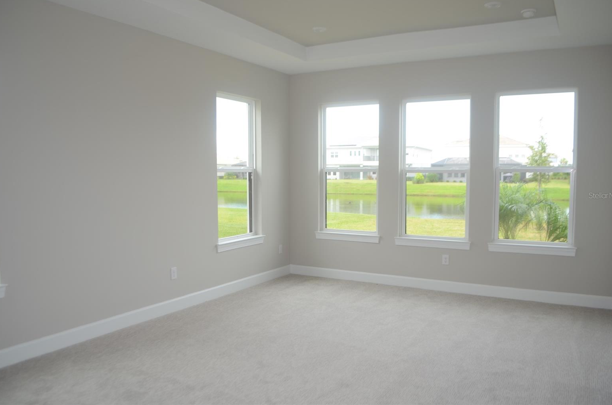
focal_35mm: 28
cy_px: 195
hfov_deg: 65.6
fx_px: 475
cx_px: 307
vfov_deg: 46.2
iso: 100
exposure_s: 1/100
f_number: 3.5
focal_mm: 18
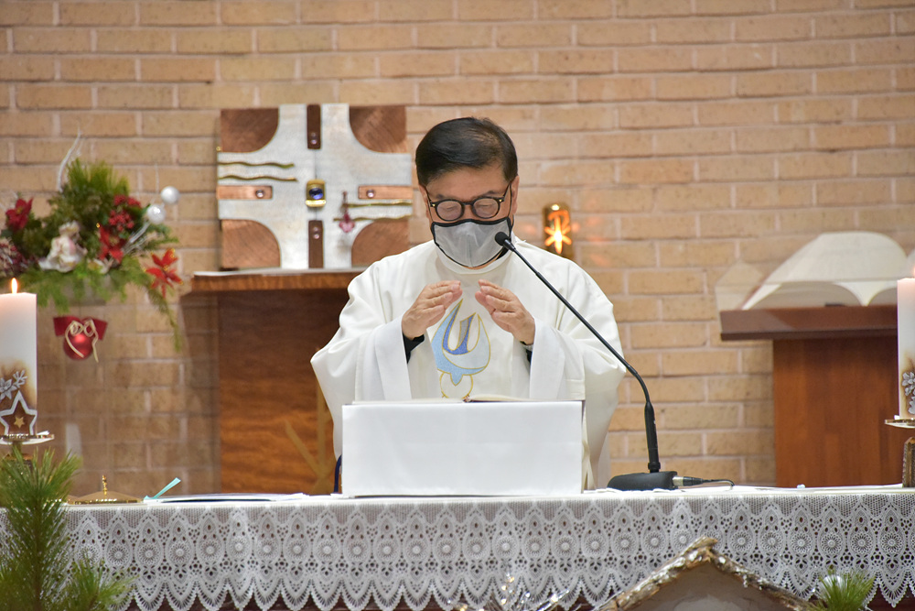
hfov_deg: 6.9
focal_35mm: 300
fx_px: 7626
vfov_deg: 4.6
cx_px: 458
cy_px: 306
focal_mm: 300
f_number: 5.6
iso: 5600
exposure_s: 1/200
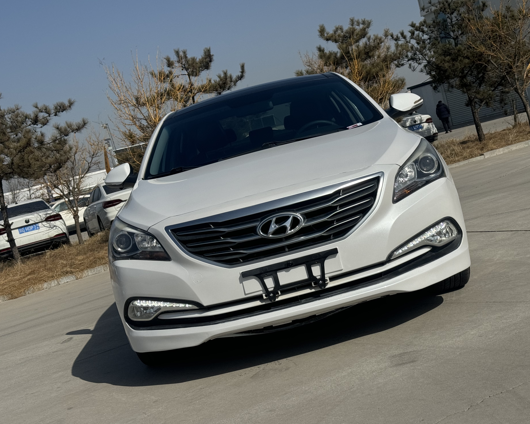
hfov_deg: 36.6
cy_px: 209
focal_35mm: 51
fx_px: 800
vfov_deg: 29.7
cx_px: 281
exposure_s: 1/10526
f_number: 1.78
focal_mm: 6.76
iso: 64
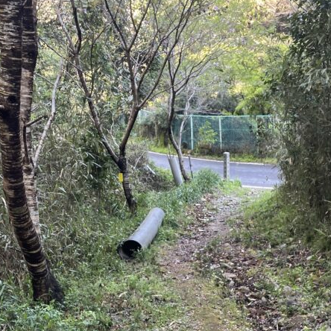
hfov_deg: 32.1
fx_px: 573
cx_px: 206
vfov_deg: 31.0
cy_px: 283
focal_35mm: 53
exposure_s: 1/104
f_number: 1.6
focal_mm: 4.2
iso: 125
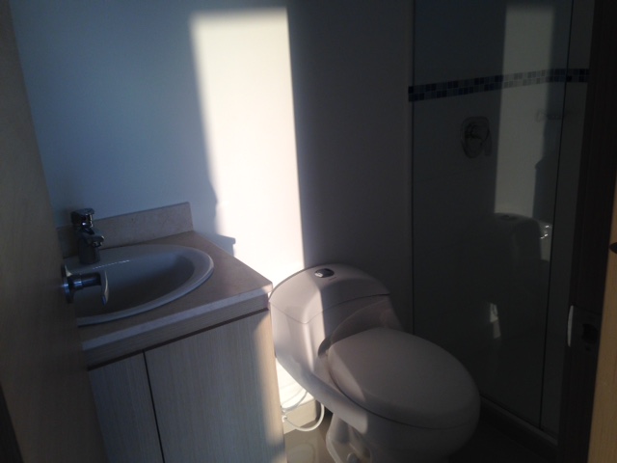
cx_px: 308
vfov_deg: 42.9
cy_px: 232
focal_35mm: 33
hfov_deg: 55.4
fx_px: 588
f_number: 2.4
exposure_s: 1/228
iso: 50
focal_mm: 4.12
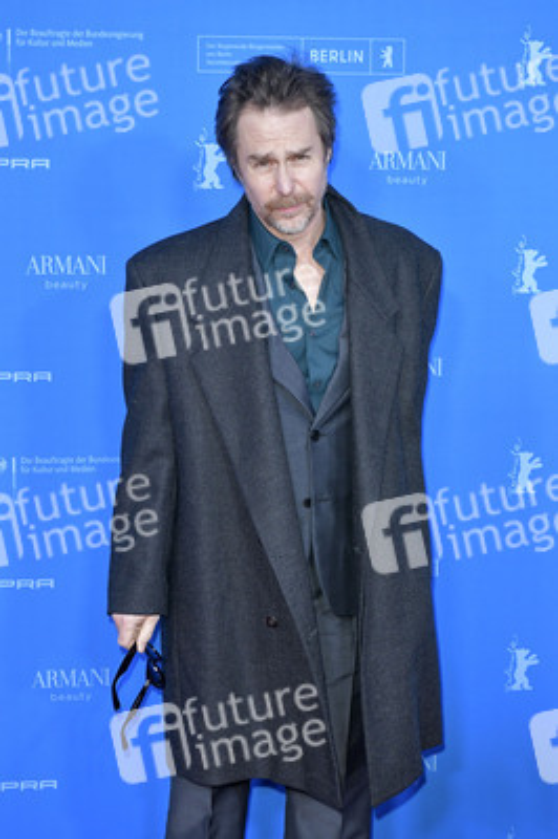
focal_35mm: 70
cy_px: 420
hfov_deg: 19.4
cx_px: 279
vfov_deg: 28.9
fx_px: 1630
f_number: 5.6
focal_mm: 70
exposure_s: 1/250
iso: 2000
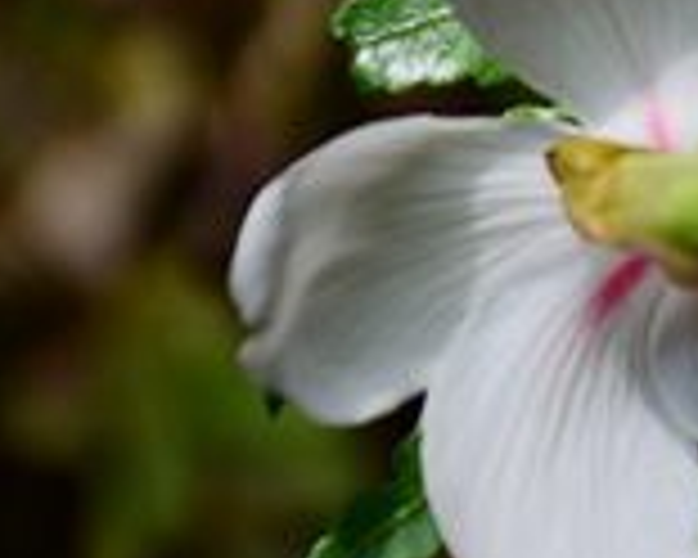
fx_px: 13139
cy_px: 256
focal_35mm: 636
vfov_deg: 2.4
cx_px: 761
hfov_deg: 3.0
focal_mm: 140
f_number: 5.6
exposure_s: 1/250
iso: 140
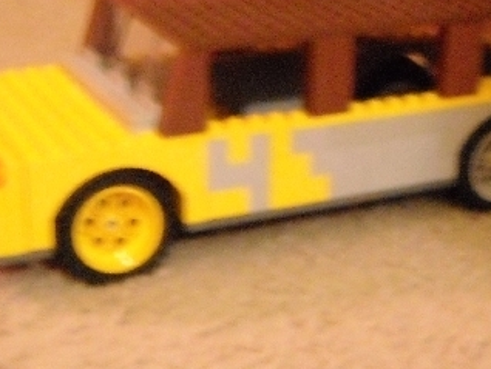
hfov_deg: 22.2
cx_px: 309
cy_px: 128
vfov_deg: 16.8
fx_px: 1249
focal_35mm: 88
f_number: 2.8
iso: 800
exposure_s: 1/2
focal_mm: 5.7
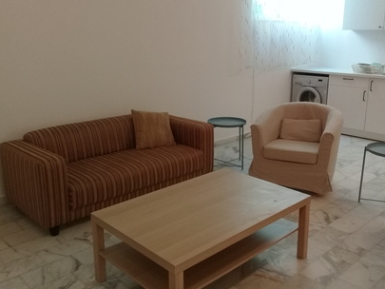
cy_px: 136
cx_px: 205
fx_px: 389
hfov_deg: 52.6
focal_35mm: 35
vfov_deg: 40.7
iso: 200
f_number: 2.2
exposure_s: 1/25
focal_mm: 3.3
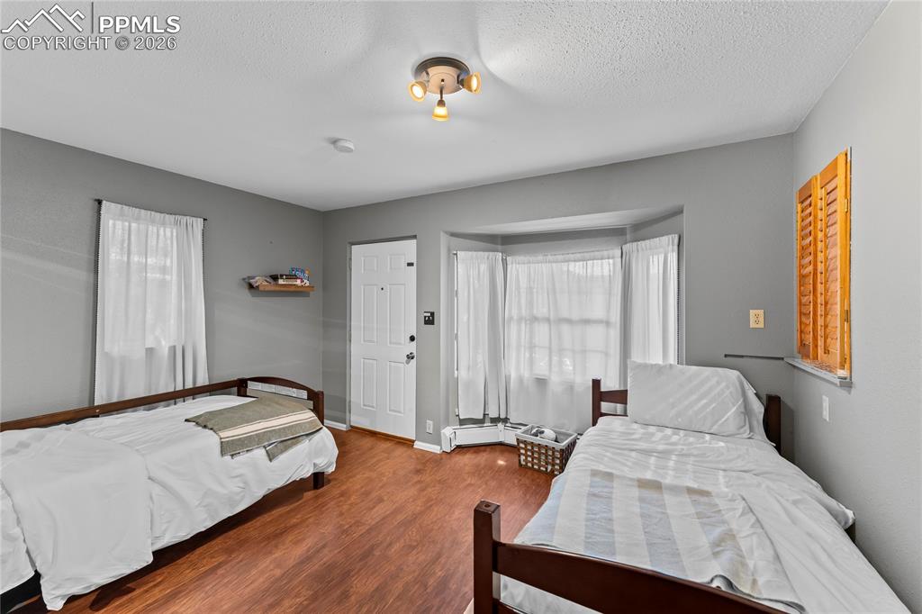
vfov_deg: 81.2
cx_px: 461
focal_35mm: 14
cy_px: 307
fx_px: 358
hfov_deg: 104.3
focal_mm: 14
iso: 800
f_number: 5.6
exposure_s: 1/3
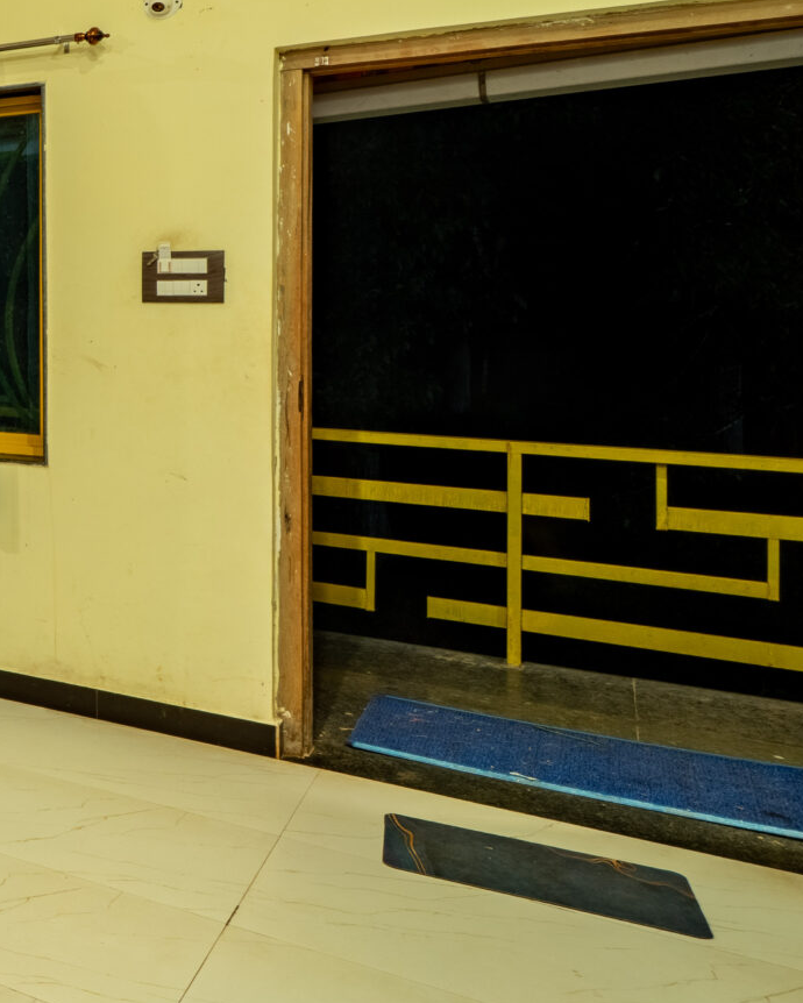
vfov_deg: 45.8
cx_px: -561
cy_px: 297
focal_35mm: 39
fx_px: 1158
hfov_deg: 23.8
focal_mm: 14
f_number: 13
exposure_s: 1
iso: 320
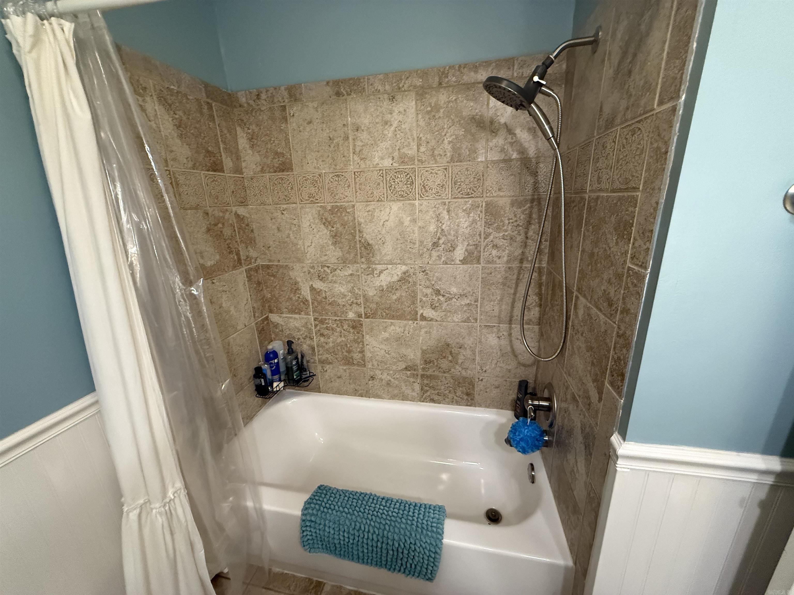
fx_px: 321
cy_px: 298
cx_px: 397
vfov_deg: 85.7
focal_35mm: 14
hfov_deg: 102.1
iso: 800
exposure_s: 1/60
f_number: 2.2
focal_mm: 2.22
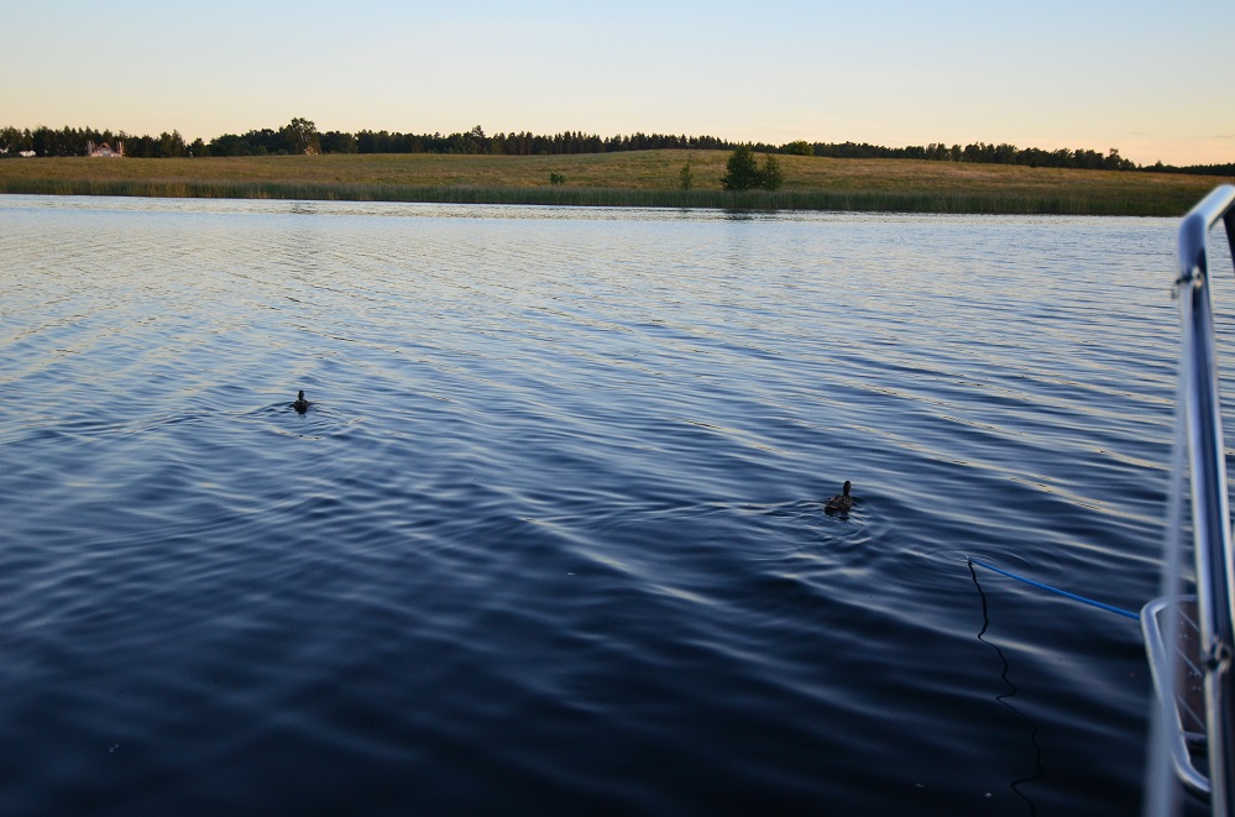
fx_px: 1232
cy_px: 408
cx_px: 618
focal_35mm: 36
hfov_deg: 53.2
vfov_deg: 36.7
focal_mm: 24
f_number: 4
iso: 640
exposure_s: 1/500
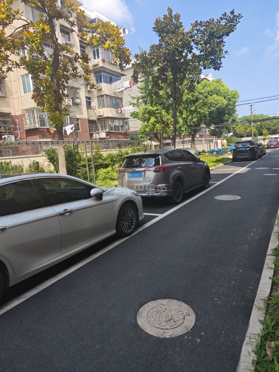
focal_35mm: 23
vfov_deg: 73.9
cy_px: 186
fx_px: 247
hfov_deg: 58.9
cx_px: 140
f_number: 2
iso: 50
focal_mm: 8.72
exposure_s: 1/835
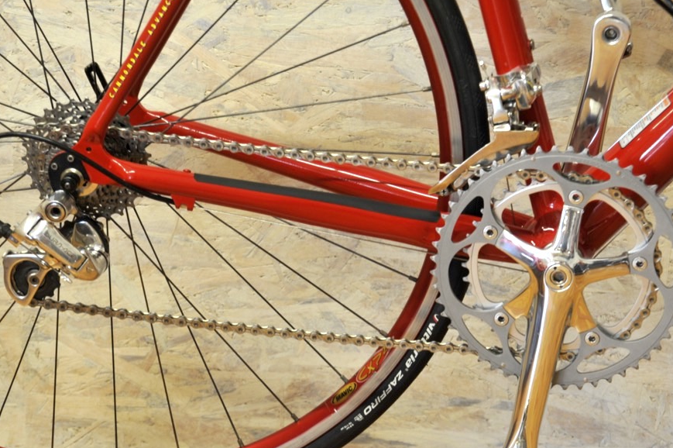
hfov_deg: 14.2
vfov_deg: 9.4
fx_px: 2709
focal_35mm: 145
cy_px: 302
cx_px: 335
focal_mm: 105
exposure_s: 1/2.5
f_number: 11
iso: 800
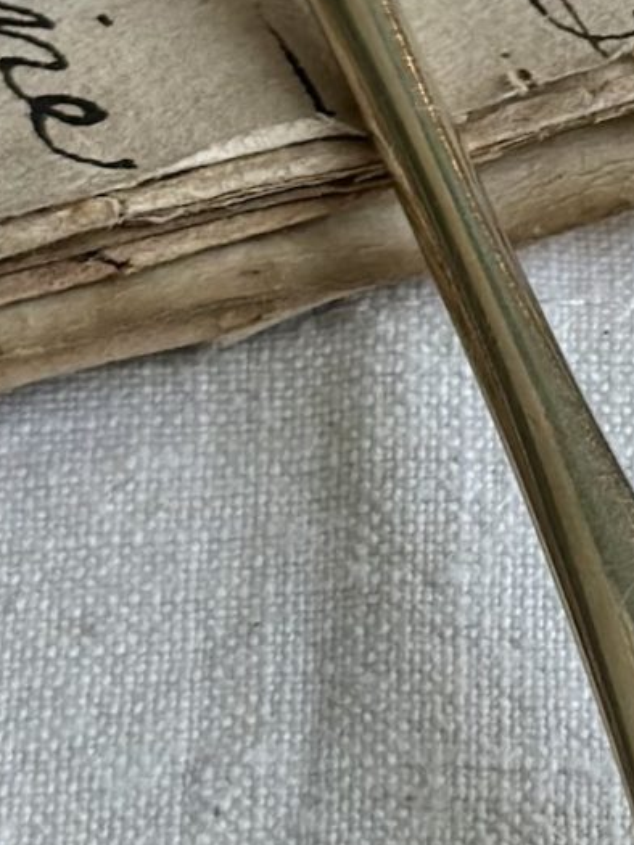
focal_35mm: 234
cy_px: -37
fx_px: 5712
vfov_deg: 8.4
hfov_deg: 6.2
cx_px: 1070
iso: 64
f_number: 1.78
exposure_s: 1/130
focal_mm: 6.86
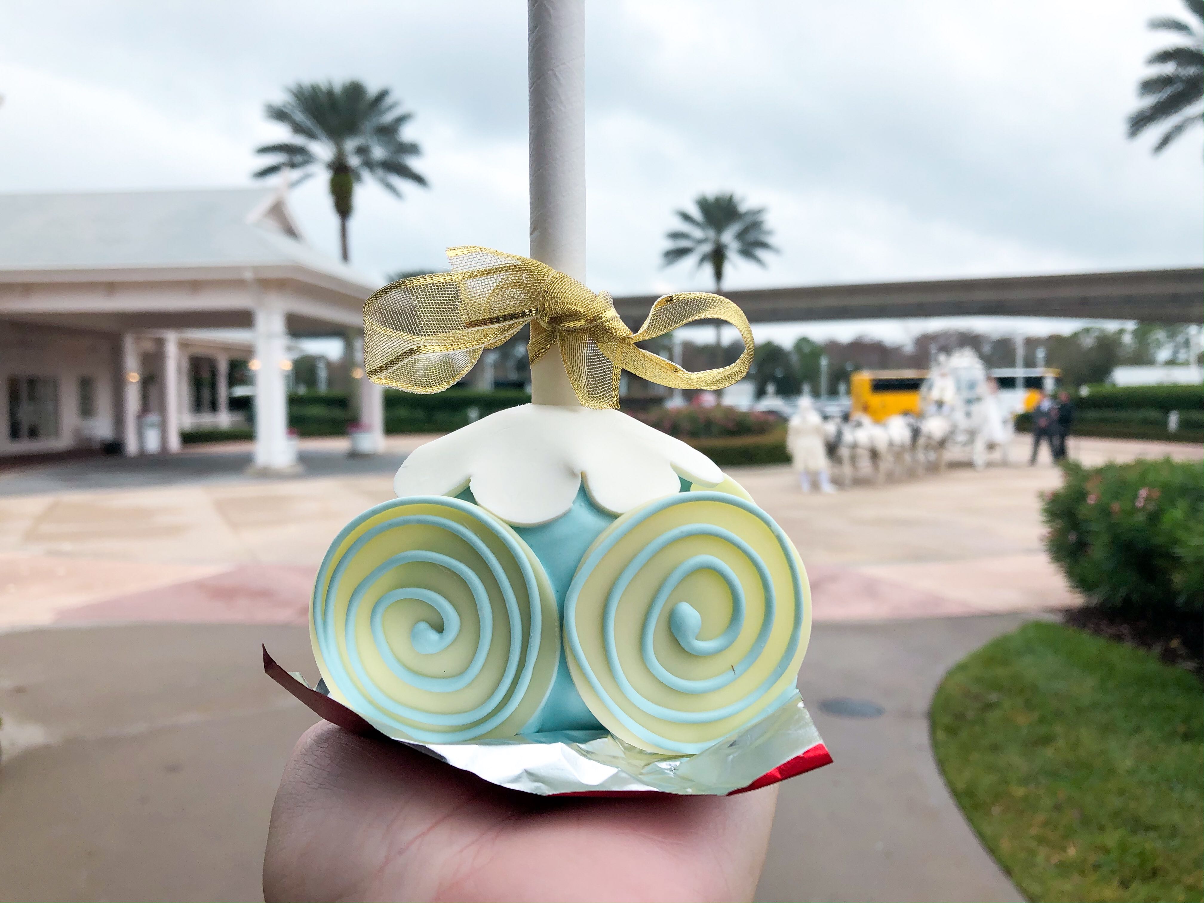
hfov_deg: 63.4
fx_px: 974
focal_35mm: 28
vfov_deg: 49.7
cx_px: 602
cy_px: 452
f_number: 1.8
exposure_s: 1/730
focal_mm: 3.99
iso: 20
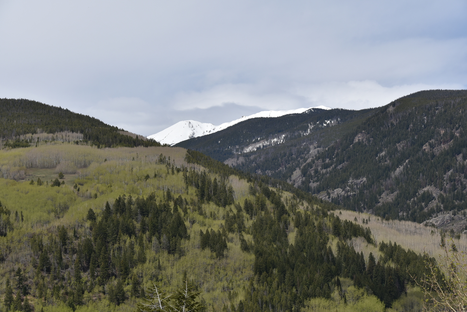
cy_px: 156
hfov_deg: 22.1
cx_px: 234
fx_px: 1194
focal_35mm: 92
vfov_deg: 14.9
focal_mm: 92
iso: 100
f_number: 10
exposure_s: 1/400
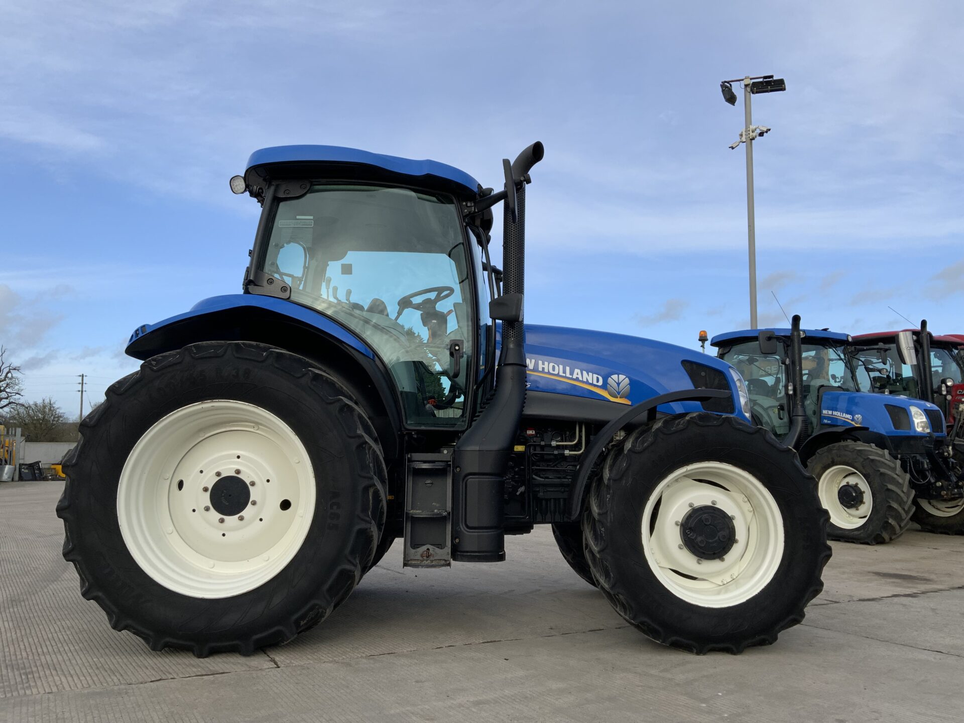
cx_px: 482
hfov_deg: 61.7
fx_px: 808
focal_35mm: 29
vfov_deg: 48.2
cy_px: 362
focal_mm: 3
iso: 16
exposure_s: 1/1250
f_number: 1.8
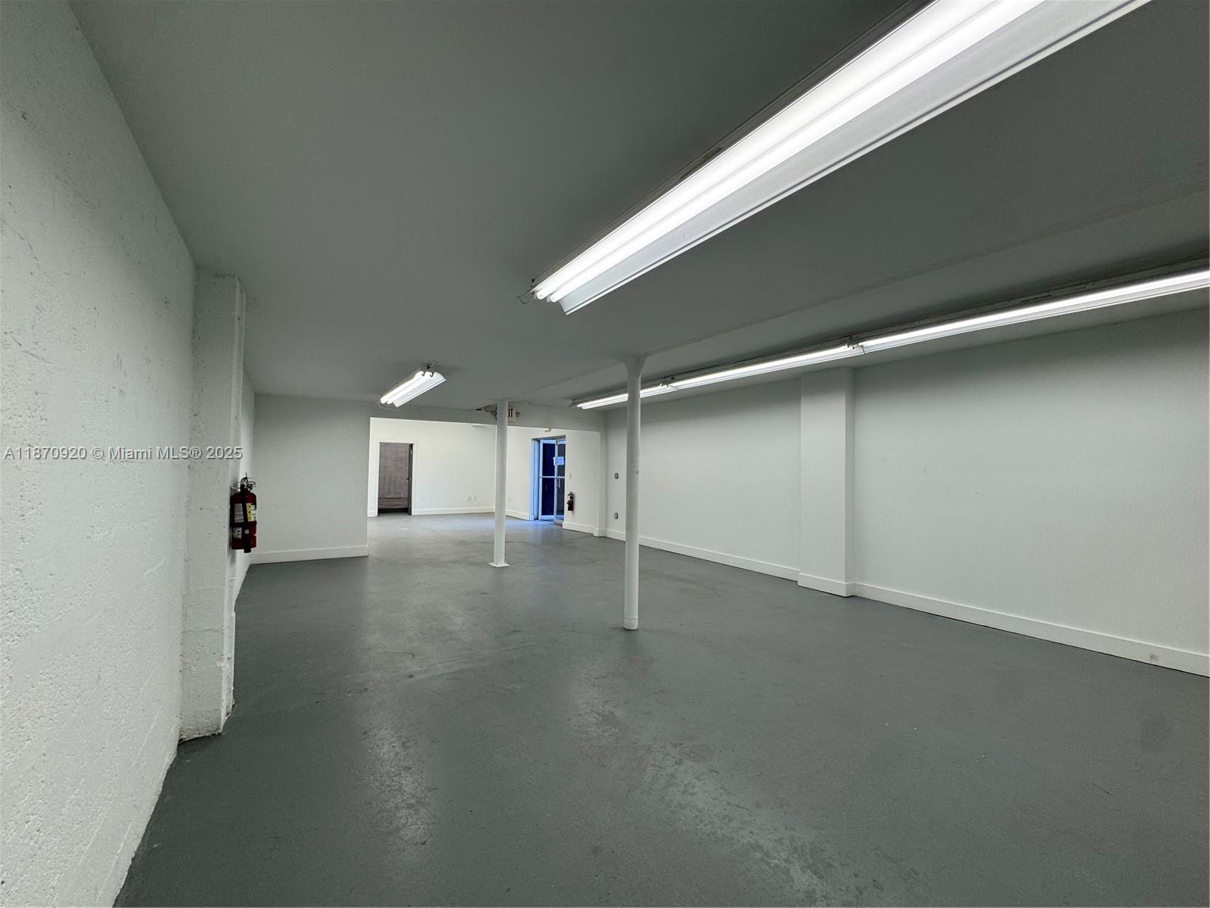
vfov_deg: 85.7
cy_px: 454
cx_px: 605
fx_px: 489
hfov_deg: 102.1
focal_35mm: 14
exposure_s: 1/120
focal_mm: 2.22
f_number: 2.2
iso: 64
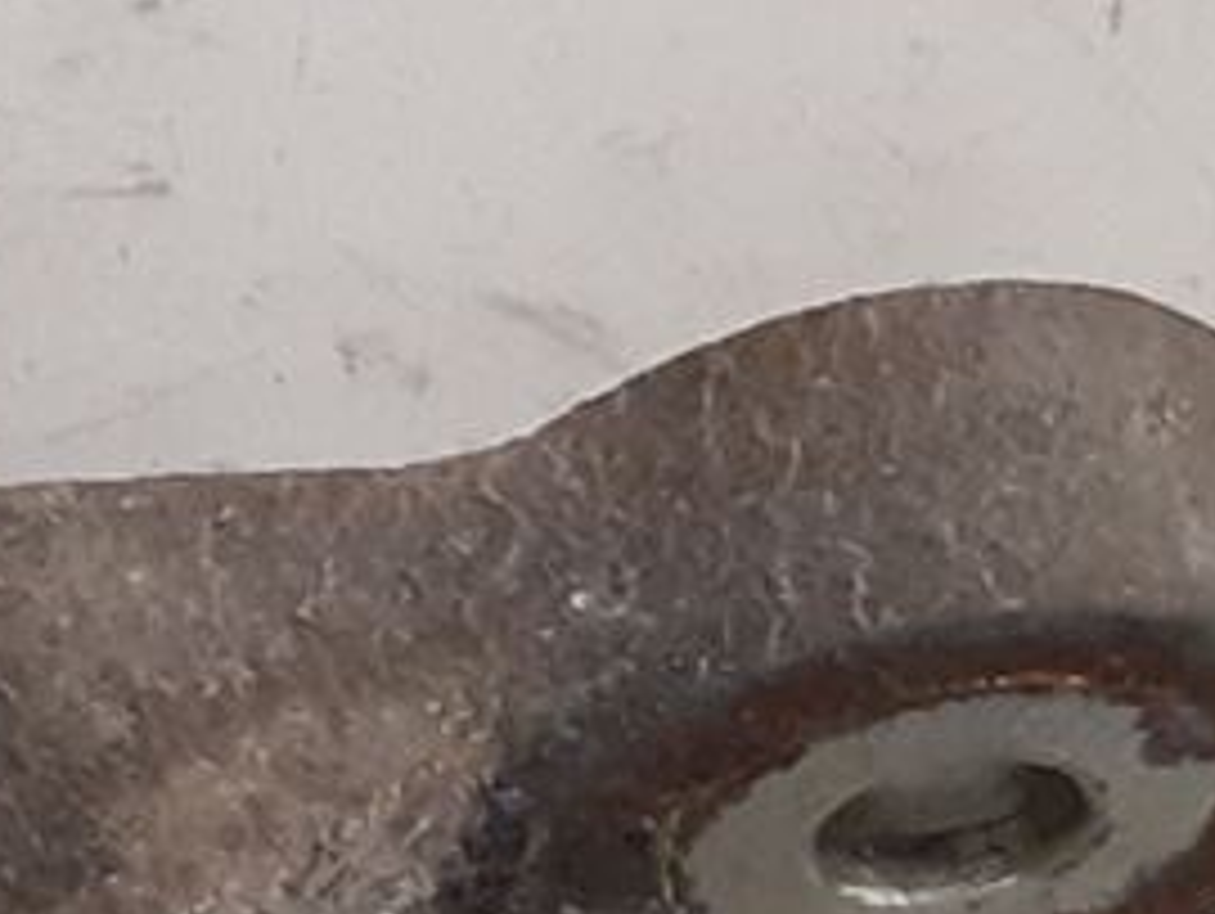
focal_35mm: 197
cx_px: -2439
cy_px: 1679
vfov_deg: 7.3
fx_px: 6921
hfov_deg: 8.4
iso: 250
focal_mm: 3.93
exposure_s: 1/50
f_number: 1.7
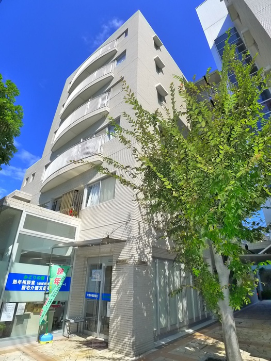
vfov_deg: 71.6
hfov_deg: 56.8
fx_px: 251
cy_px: 180
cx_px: 136
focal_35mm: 24
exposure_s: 1/800
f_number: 4
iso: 400
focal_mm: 5.1
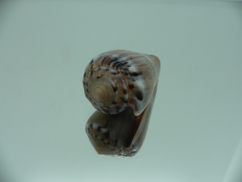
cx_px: 121
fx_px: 245
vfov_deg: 40.7
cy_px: 91
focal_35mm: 35
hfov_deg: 52.6
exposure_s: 1/60
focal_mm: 4.6
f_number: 2.8
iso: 80
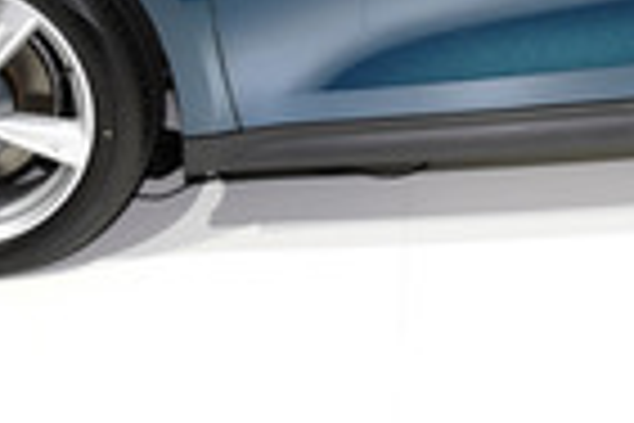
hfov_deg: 25.5
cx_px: 578
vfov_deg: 16.1
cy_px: -230
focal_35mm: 77
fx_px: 1356
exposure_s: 1/100
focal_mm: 24
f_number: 6.3
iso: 800
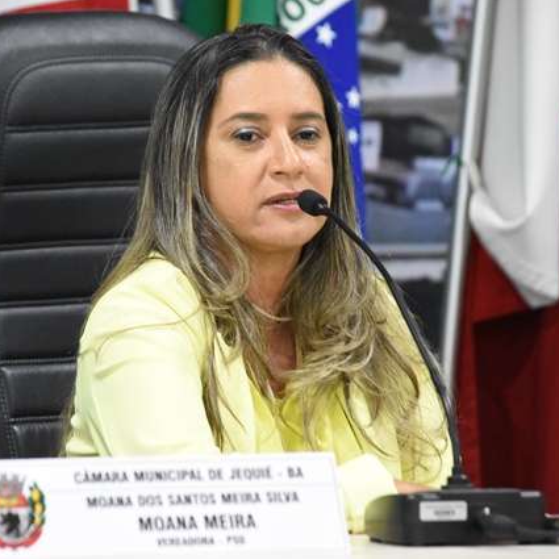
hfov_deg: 5.9
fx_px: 5438
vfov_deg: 5.9
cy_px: 279
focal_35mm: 298
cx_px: 239
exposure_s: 1/80
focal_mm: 155
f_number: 5
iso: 6400
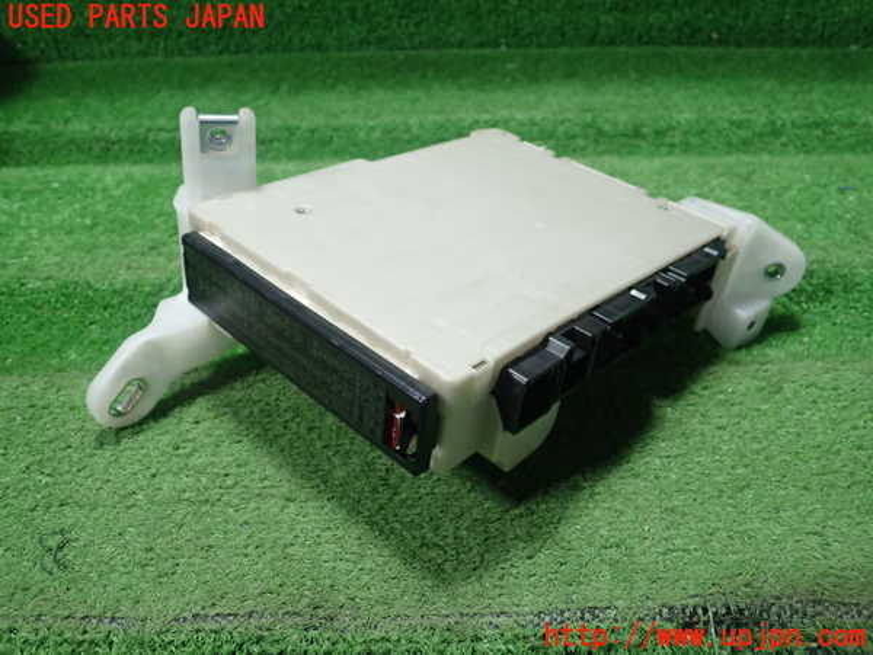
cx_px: 436
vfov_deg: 46.8
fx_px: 757
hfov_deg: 60.0
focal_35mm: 30
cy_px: 328
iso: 320
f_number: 2.3
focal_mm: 5.5
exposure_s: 1/125
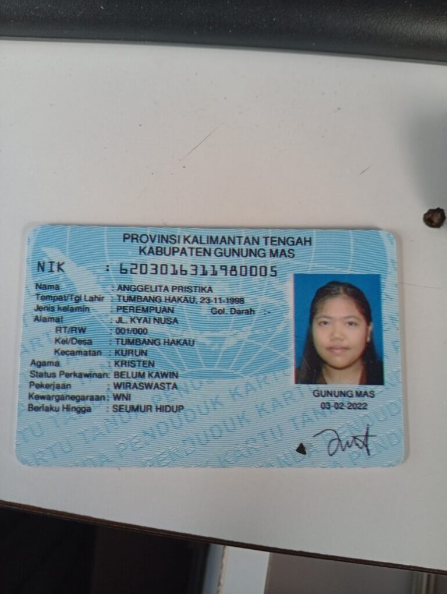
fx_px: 464
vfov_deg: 65.2
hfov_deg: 51.5
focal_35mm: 27
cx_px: 224
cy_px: 297
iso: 106
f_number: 1.8
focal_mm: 3.98
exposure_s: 1/50
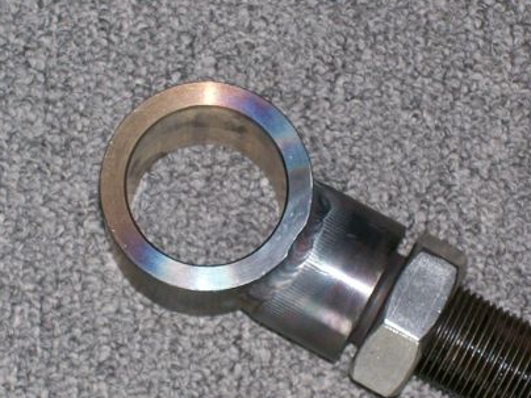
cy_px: 243
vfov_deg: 8.7
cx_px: 241
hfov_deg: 11.6
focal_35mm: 171
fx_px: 2623
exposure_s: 1/125
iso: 80
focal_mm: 18
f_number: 4.8
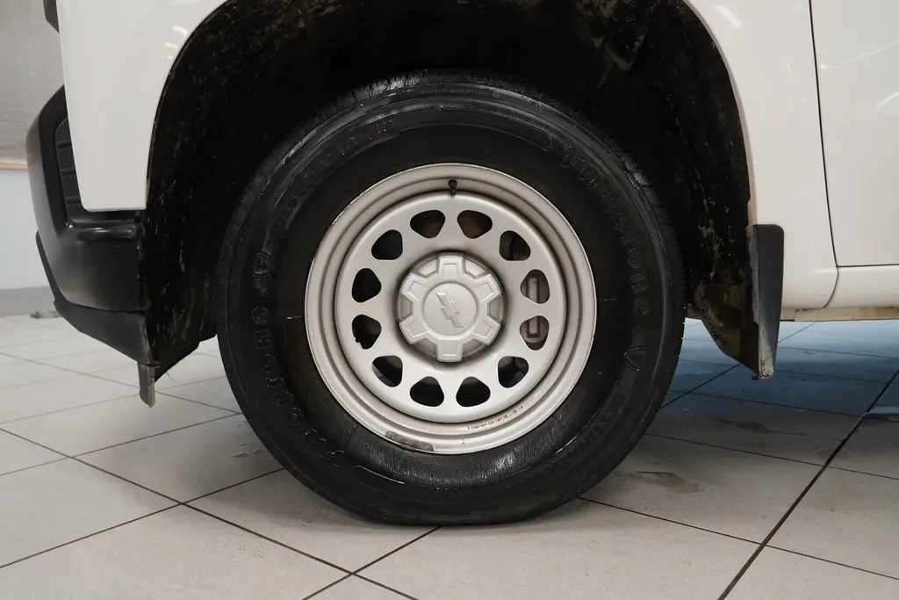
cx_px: 450
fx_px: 712
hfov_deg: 64.5
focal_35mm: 28
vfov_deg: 45.7
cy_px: 300
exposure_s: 1/30
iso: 800
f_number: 3.5
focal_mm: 19
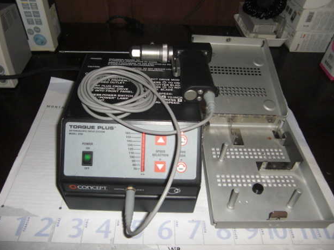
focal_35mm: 29
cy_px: 123
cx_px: 170
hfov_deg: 61.7
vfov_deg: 48.2
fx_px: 280
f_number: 2.6
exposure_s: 1/60
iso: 200
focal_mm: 4.9
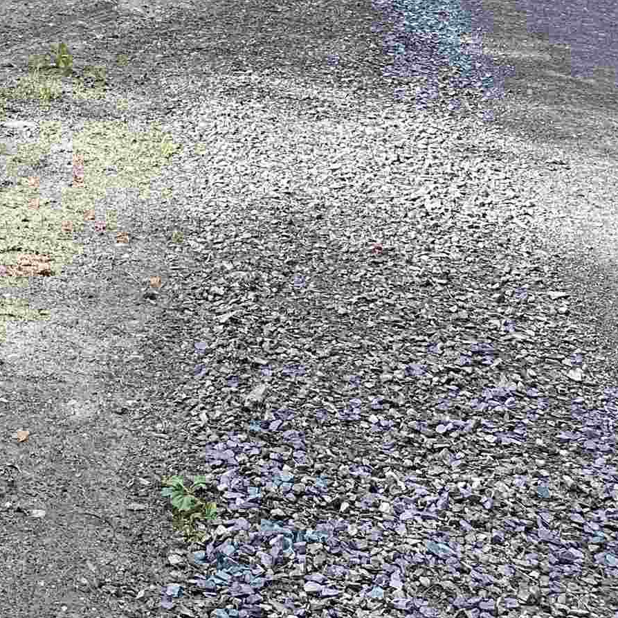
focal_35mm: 73
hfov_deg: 21.2
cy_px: -145
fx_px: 1474
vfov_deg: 21.7
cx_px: -215
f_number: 1.78
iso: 80
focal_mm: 6.86
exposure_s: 1/334
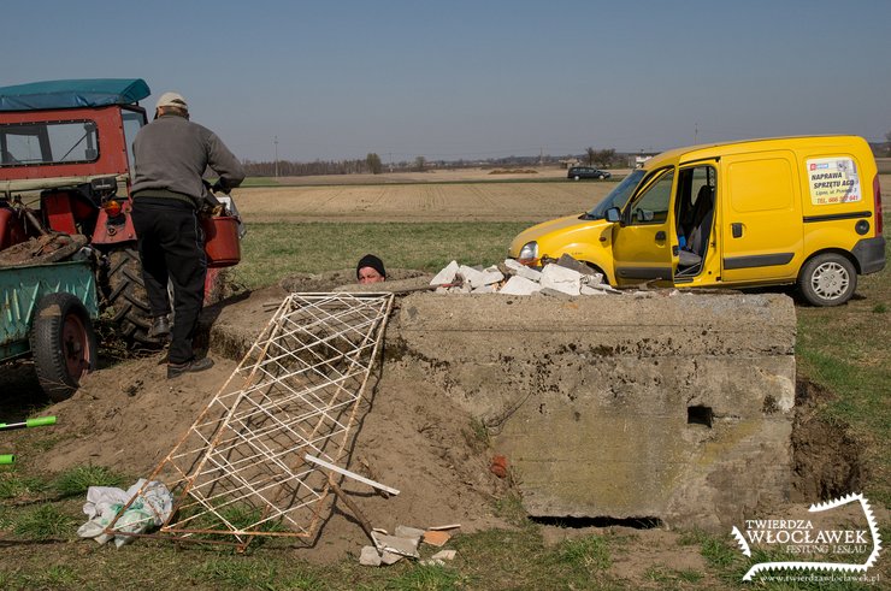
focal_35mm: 42
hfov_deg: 46.5
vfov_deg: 31.8
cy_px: 296
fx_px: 1038
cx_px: 446
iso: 200
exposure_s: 1/1000
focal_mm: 28
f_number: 8
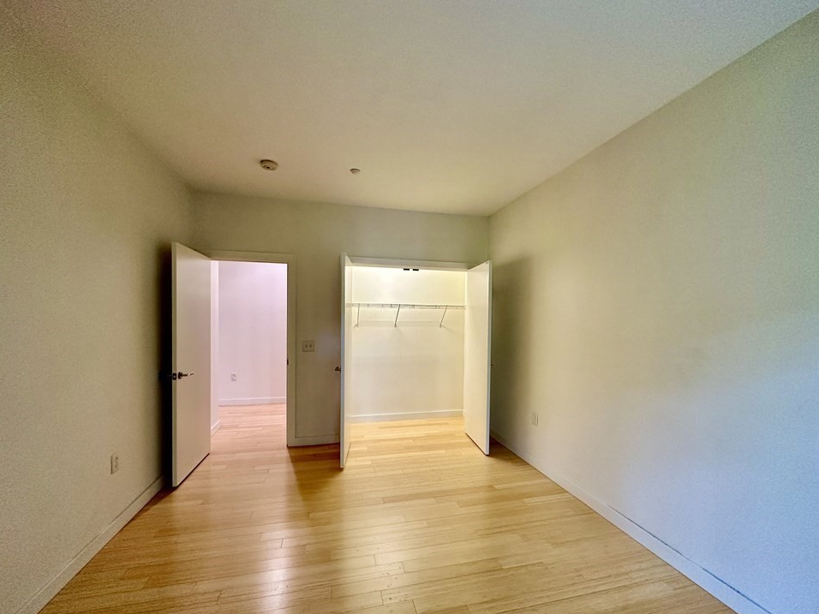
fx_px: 355
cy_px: 327
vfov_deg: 81.6
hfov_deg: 98.2
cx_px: 414
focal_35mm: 15
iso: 160
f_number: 2.2
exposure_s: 1/60
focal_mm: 2.22
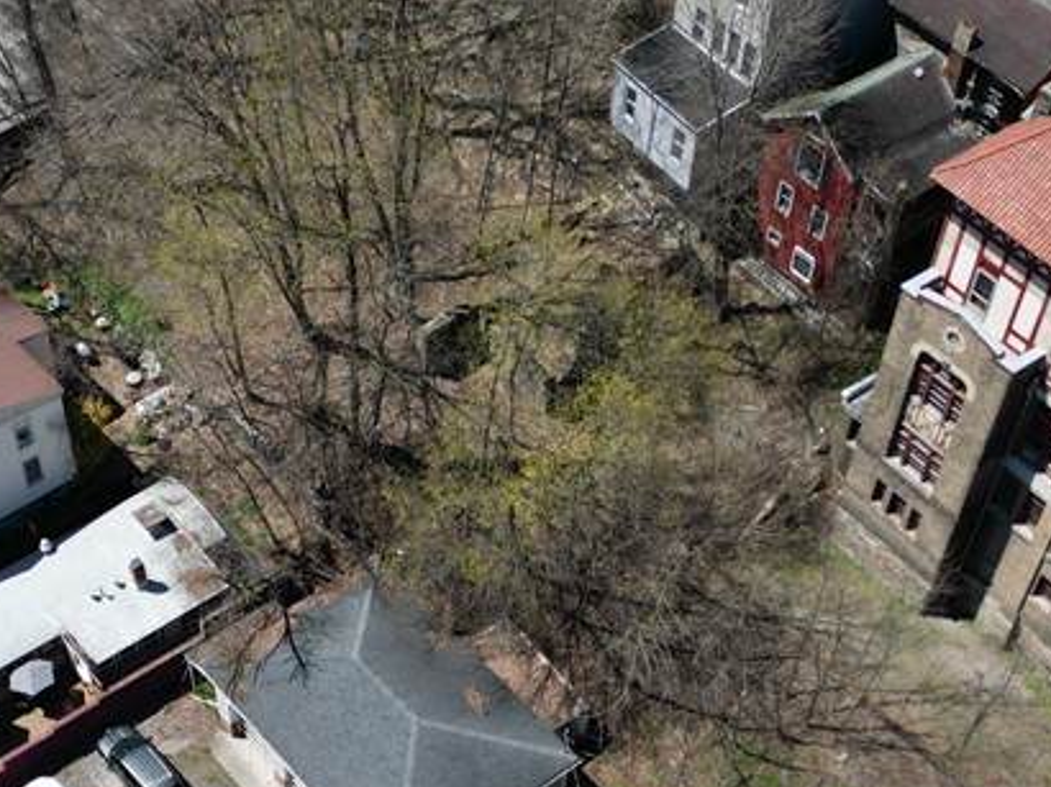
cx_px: 369
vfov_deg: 23.8
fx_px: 1821
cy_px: 692
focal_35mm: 60
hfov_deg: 32.0
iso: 150
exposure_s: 1/4000
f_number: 1.7
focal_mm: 6.72
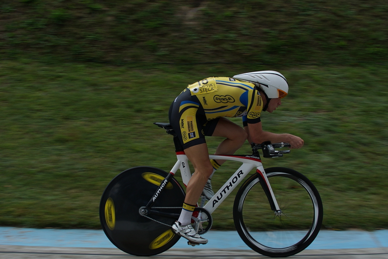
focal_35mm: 75
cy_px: 130
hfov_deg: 27.0
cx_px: 194
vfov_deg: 18.2
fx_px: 808
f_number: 5.6
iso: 80
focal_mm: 50
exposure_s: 1/250
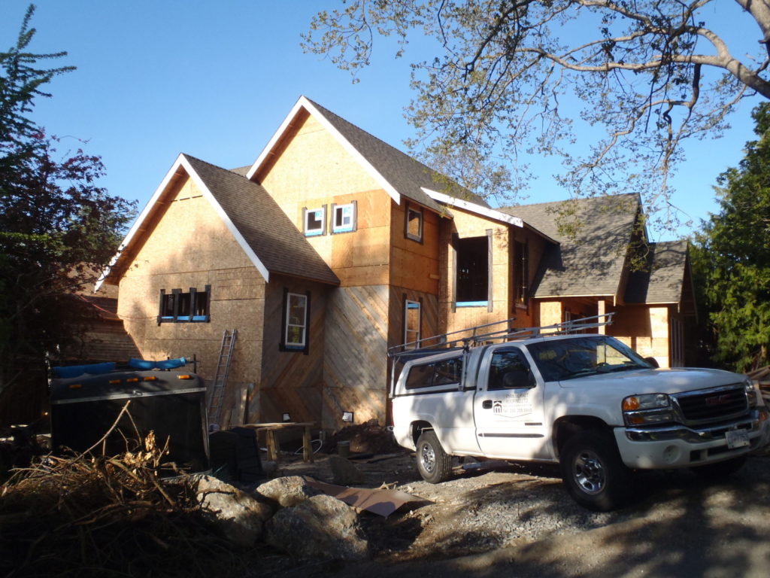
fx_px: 623
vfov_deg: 49.7
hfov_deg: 63.4
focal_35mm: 28
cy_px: 289
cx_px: 385
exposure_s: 1/60
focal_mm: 5
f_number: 10
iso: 125
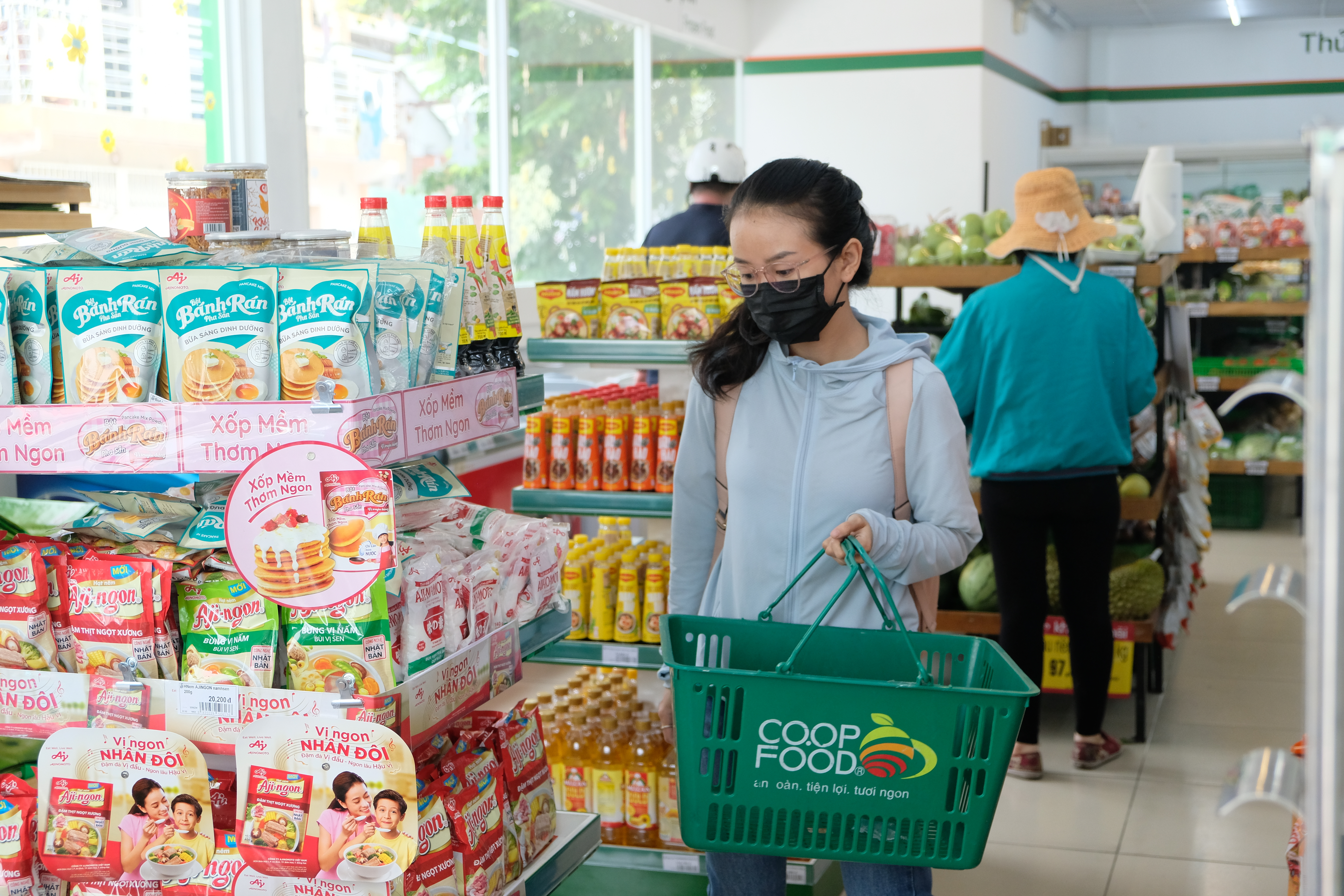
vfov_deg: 27.5
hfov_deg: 40.3
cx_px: 672
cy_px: 448
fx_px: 1829
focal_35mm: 49
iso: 800
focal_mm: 32.9
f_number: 3.6
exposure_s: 1/300
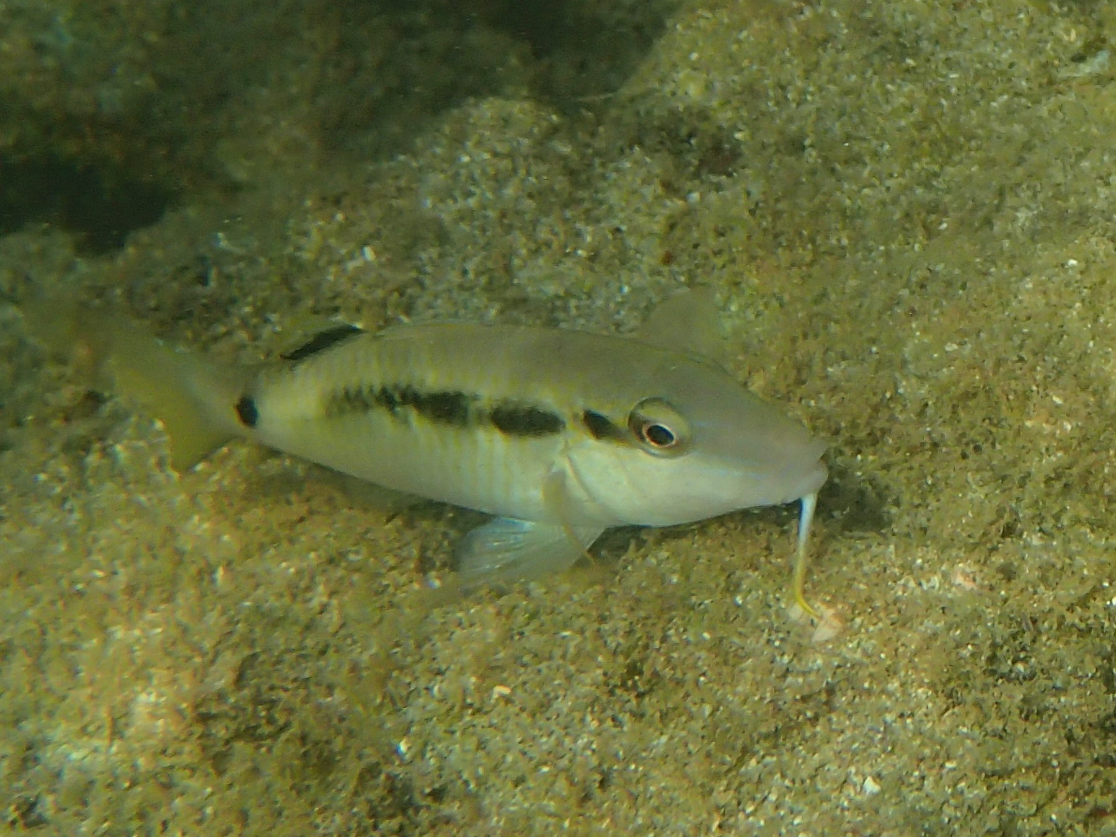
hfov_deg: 19.6
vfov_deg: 14.8
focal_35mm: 100
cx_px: 558
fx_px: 3224
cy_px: 418
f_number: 6.3
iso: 160
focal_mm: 18
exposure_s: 1/400
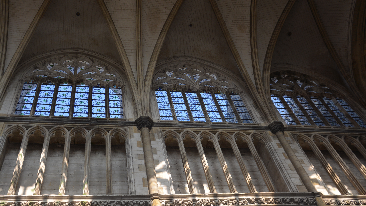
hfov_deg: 49.4
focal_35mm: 41
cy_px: 104
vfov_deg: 29.0
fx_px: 398
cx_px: 183
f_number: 4
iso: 100
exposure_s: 1/200
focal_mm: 26
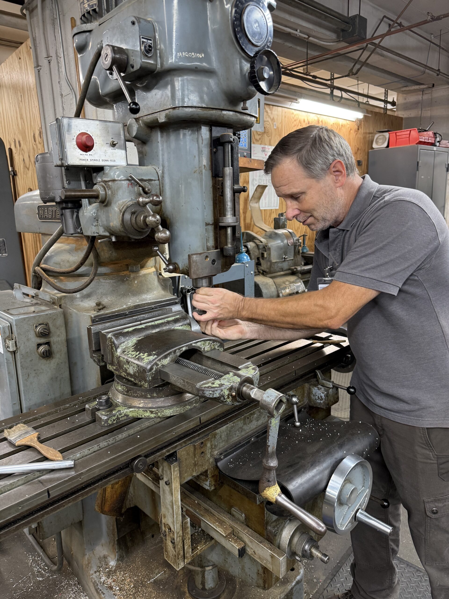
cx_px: 224
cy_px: 300
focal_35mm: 24
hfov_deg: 56.8
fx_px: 415
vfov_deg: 71.6
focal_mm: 6.76
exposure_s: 1/60
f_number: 1.78
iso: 200
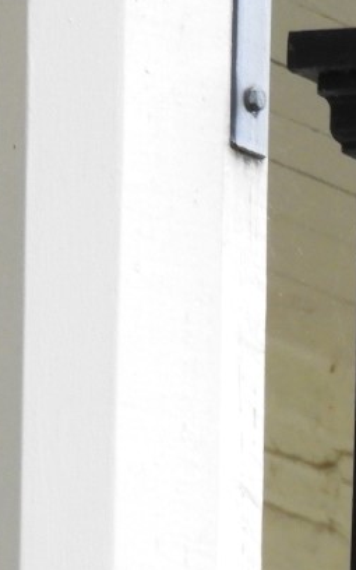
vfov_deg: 2.2
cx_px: 807
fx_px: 14530
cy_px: 571
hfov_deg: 1.4
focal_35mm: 936
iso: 400
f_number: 5.5
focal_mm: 44.8
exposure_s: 1/100
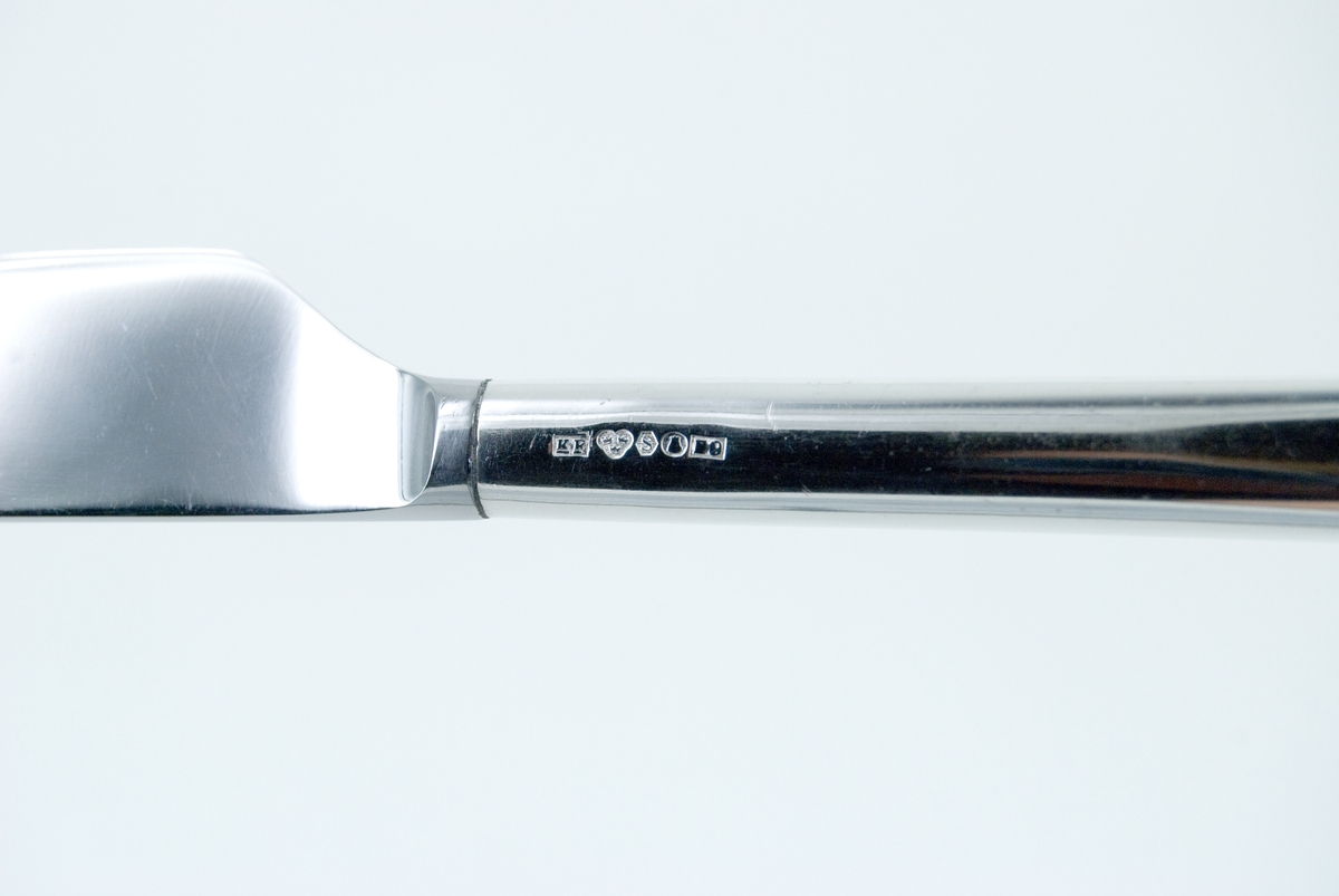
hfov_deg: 24.6
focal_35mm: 82
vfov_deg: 16.6
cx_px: 670
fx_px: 3072
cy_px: 448
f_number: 8
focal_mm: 55
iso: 250
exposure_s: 1/200
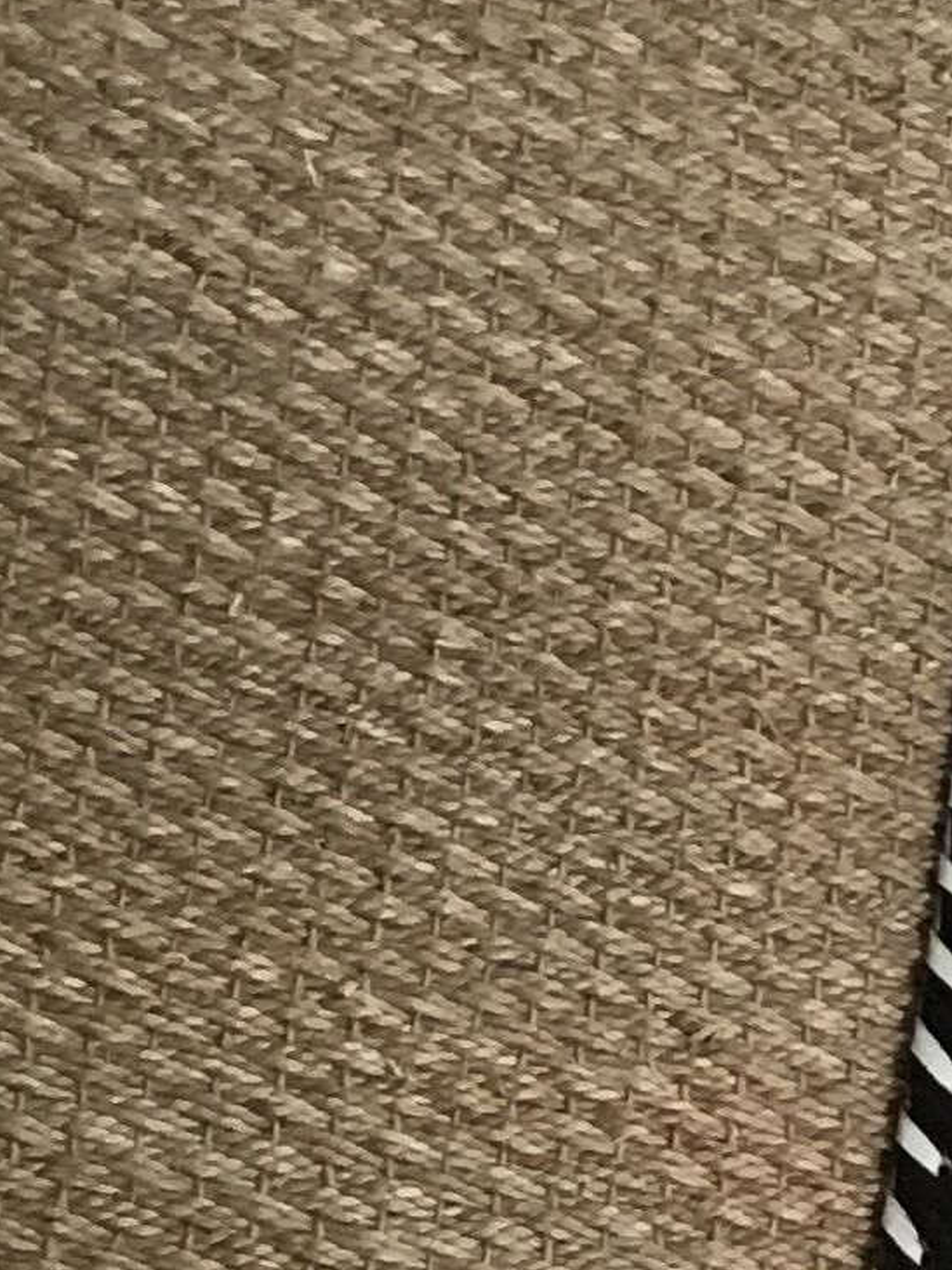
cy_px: 2676
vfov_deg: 11.0
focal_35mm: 160
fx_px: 5869
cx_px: 2371
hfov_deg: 8.4
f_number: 2.2
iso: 64
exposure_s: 1/33
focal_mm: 4.15
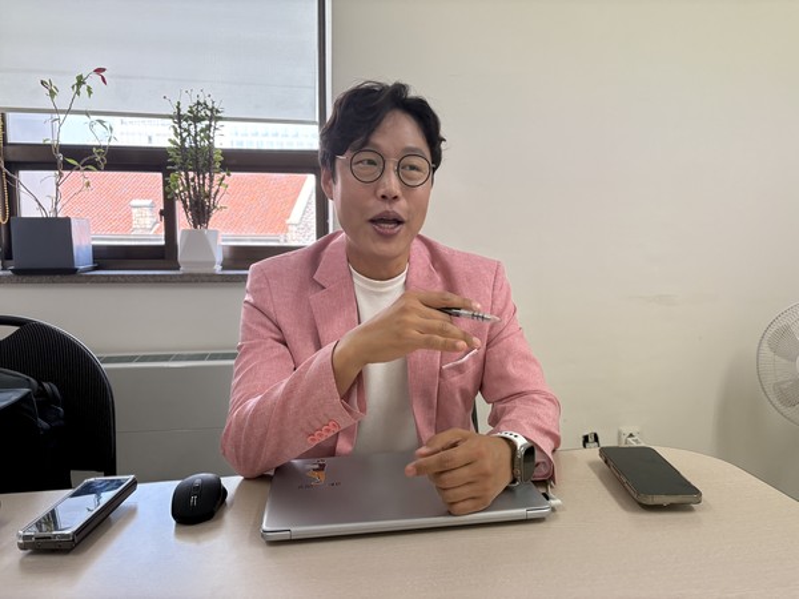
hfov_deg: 67.3
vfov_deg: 53.1
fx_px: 600
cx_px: 400
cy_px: 300
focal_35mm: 26
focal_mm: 5.96
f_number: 1.6
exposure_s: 1/150
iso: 125
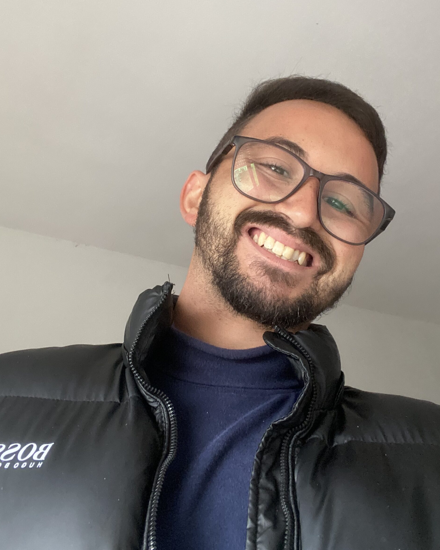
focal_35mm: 32
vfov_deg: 55.6
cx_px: 221
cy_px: 258
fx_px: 521
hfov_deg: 45.8
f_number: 2.2
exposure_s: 1/36
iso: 400
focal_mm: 2.71
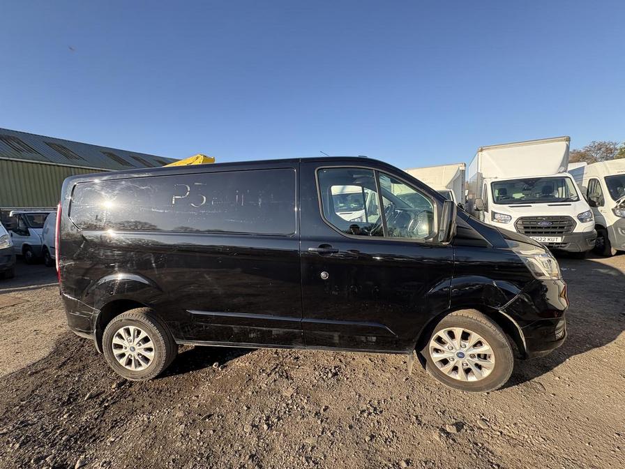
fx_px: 253
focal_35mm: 14
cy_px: 234
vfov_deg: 85.7
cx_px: 312
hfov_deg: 102.1
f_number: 2.2
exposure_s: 1/405
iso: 64
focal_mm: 2.22
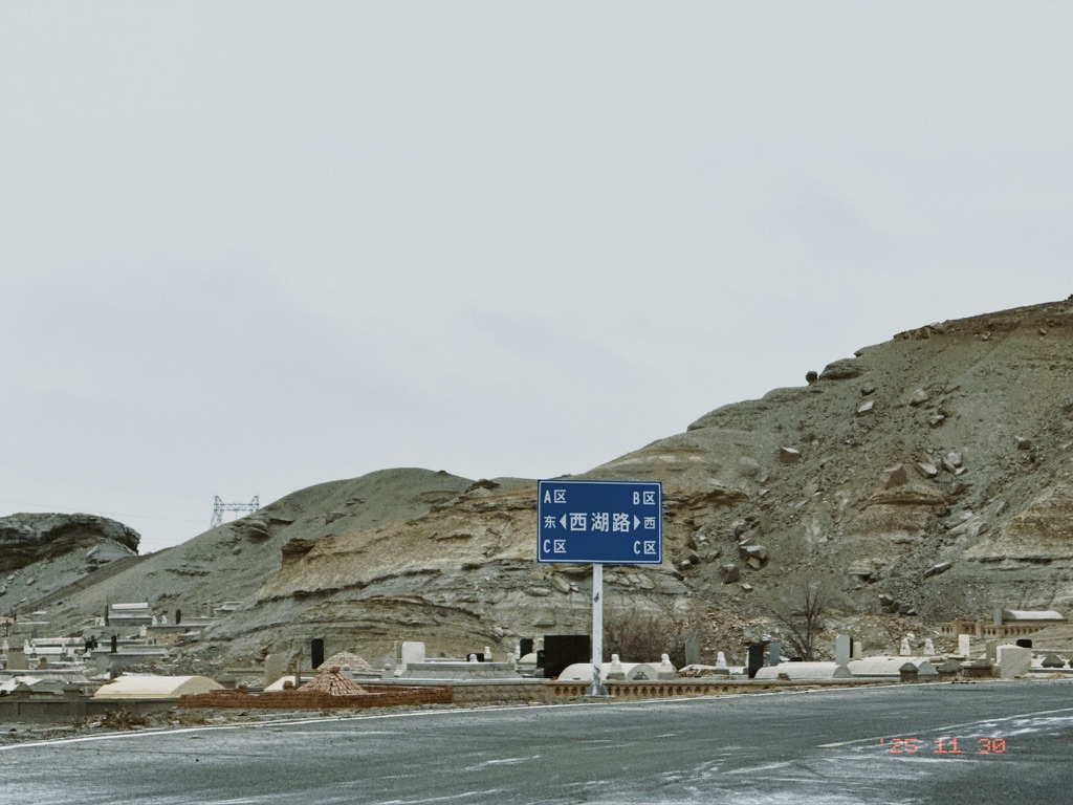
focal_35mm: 120
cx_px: 536
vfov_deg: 12.3
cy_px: 402
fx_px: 3720
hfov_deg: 16.4
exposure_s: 1/537
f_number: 2.8
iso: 50
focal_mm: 15.66
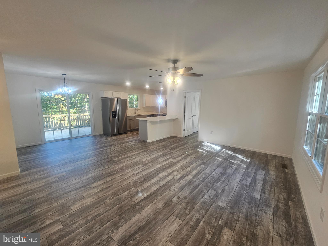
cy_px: 123
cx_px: 164
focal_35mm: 13
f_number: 2.2
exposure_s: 1/60
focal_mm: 2.2
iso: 125
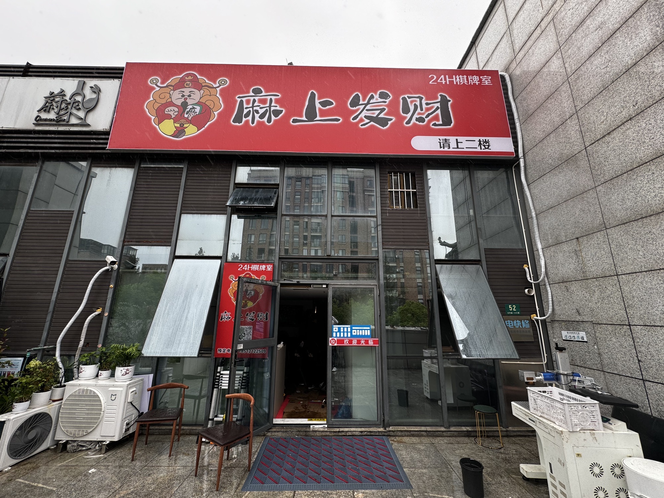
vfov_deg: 85.7
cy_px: 249
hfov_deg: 102.1
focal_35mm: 14
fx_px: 269
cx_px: 332
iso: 40
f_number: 2.2
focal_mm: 2.22
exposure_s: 1/257
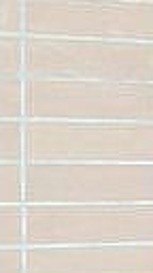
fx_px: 1176
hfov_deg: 6.8
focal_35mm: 163
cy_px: 200
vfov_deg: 13.2
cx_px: 434
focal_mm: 4.3
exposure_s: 1/13
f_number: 1.8
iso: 200
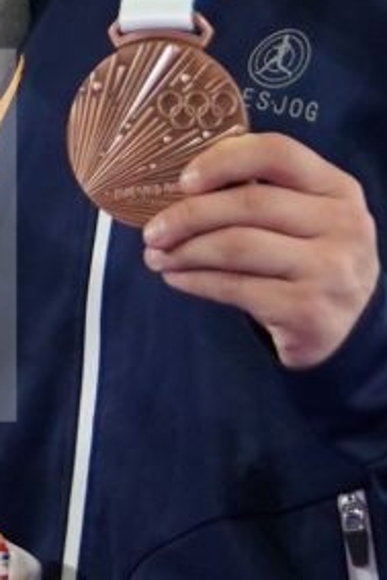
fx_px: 24253
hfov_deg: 0.9
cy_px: 236
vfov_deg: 1.4
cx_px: -868
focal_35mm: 1506
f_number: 2.8
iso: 800
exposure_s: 1/500
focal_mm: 158
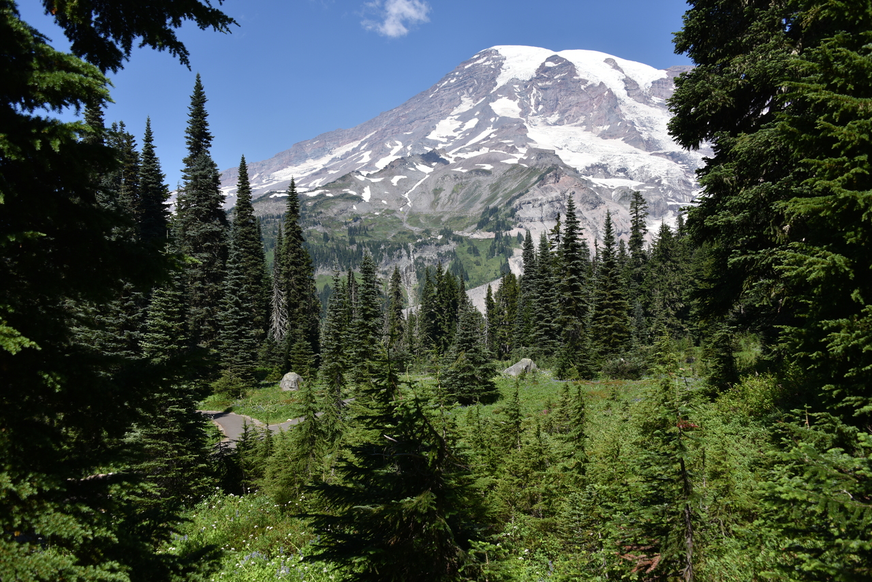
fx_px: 678
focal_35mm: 28
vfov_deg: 46.4
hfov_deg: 65.5
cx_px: 436
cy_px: 291
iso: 100
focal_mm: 28
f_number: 8
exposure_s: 1/250
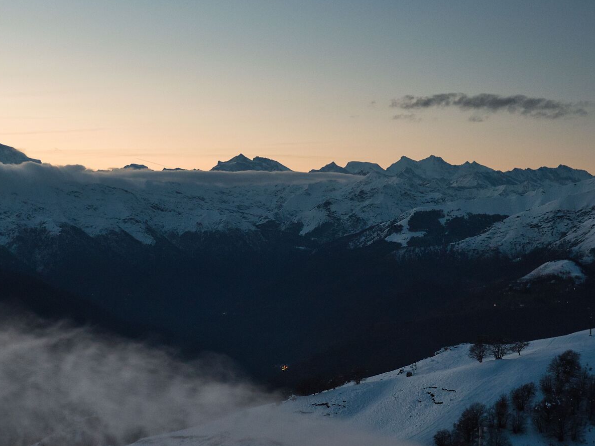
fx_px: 1272
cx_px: 324
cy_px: 268
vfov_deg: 19.9
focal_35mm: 74
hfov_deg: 26.3
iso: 1800
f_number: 4
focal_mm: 38
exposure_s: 1/40
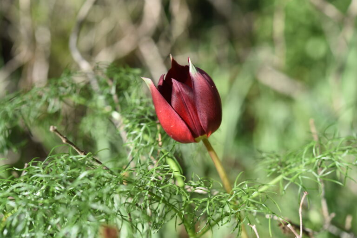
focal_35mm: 60
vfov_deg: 22.7
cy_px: 119
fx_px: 595
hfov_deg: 33.4
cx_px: 178
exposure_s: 1/500
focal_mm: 60
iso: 250
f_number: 5.6
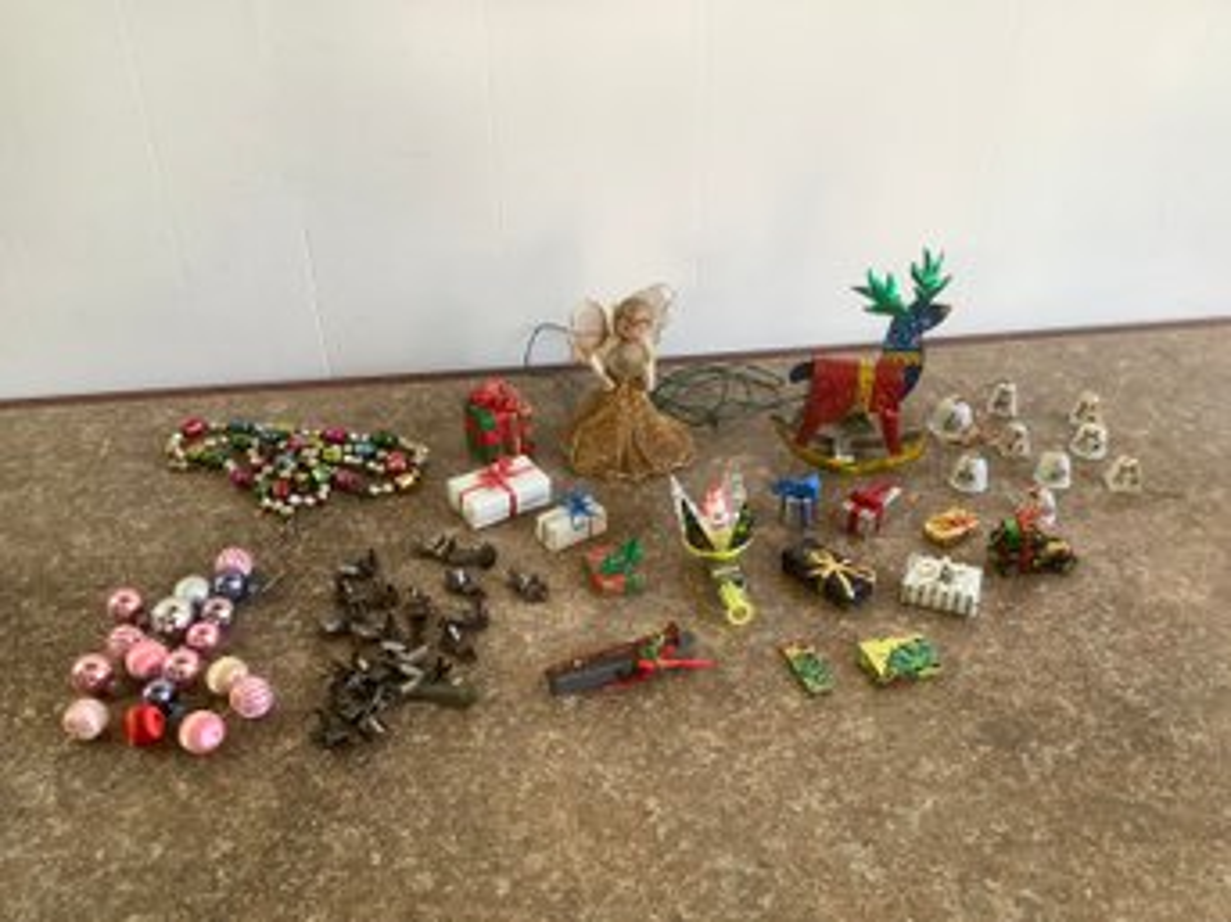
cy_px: 461
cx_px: 616
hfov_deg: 58.4
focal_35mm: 31
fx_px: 1102
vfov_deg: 45.4
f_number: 2.4
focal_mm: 3.3
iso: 50
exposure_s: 1/50
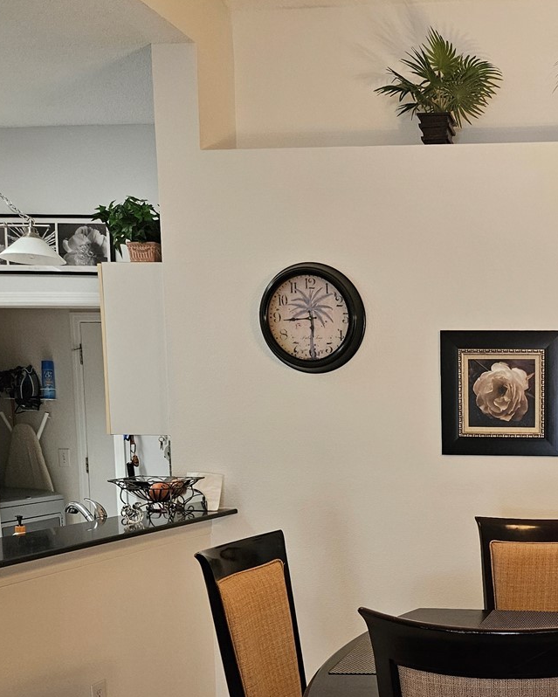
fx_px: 928
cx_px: 577
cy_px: 517
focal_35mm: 45
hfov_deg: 30.7
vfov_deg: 40.1
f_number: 1.8
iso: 400
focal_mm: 5.4
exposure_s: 1/120
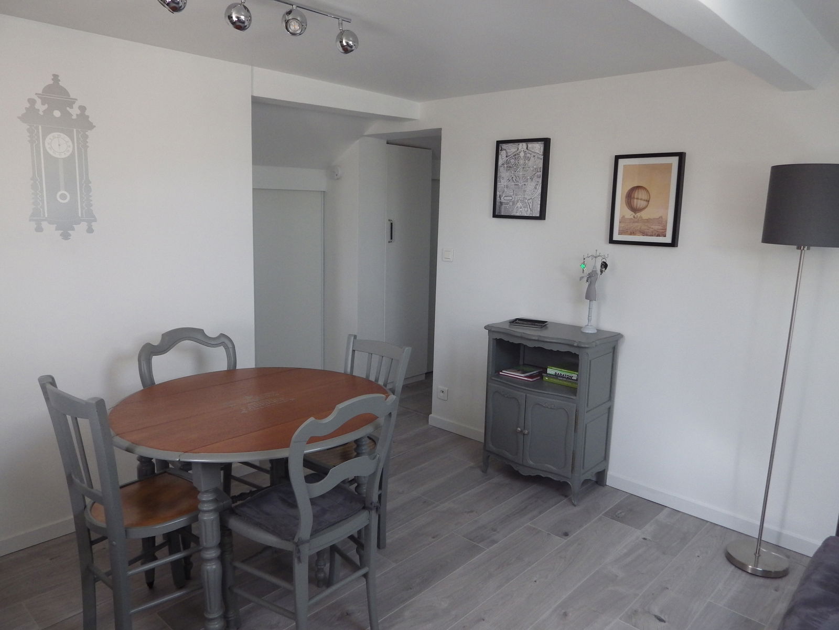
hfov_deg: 69.4
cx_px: 420
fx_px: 606
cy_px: 315
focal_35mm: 25
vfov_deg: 54.9
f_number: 3.1
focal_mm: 4.4
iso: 200
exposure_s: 1/50
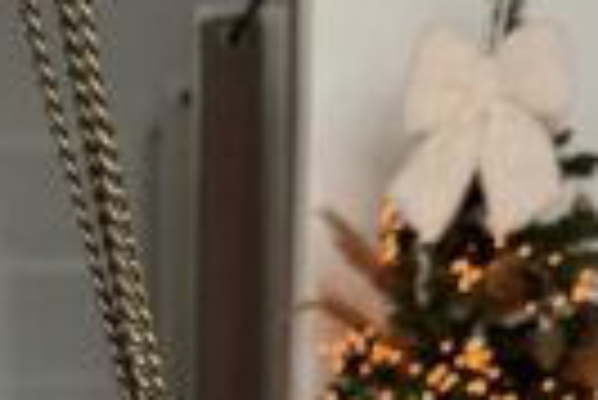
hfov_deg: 26.2
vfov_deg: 16.1
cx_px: 72
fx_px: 1247
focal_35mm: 75
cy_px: 661
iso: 640
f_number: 1.78
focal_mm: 6.76
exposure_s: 1/50
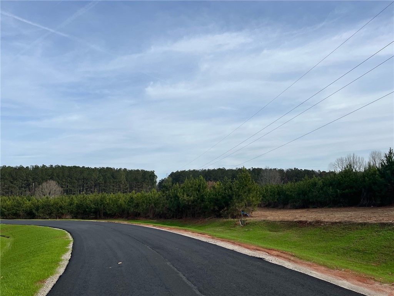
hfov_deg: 67.3
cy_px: 148
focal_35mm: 26
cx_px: 197
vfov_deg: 53.1
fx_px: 296
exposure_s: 1/5076
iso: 50
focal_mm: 5.1
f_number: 1.6
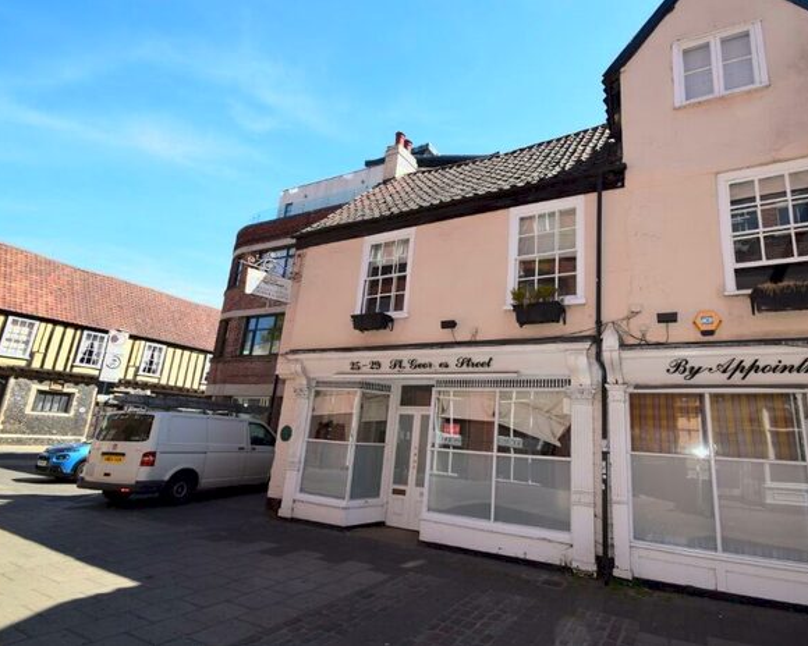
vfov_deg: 77.0
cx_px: 481
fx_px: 407
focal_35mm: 17
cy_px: 322
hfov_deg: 88.6
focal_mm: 10
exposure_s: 1/200
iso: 280
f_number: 10
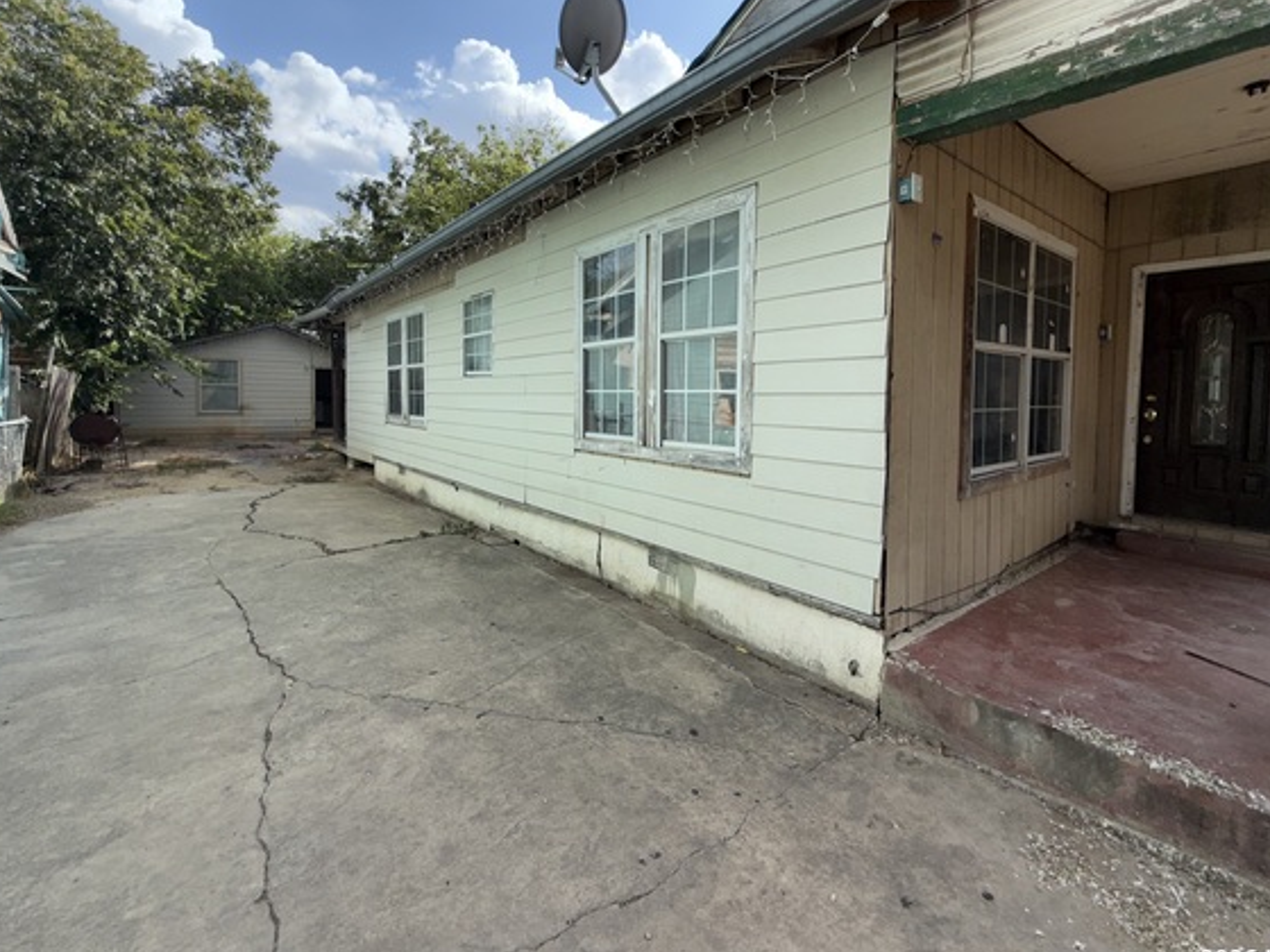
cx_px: 655
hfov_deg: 94.5
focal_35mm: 16
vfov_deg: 77.9
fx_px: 587
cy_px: 426
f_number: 2.2
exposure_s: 1/531
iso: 16
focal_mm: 2.22
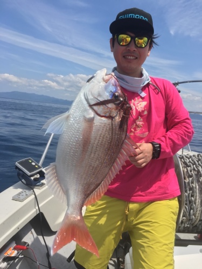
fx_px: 226
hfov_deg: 48.2
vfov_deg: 61.7
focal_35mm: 29
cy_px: 134
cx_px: 101
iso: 25
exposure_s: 1/1570
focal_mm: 4.15
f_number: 2.2
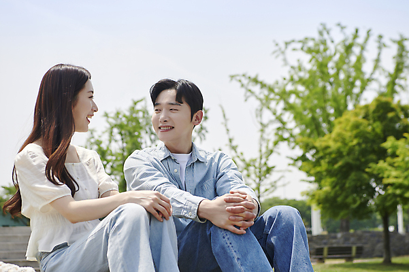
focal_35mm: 69
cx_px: 204
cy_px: 136
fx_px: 783
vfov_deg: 19.7
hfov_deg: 29.3
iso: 160
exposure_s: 1/800
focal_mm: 58
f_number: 4.5
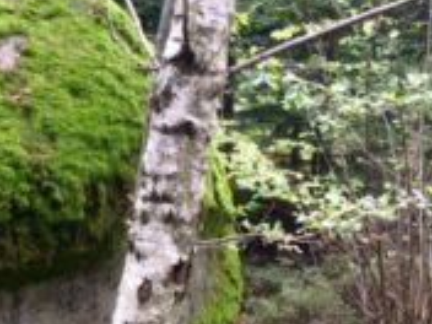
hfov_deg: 28.2
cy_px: 187
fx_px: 824
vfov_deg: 22.2
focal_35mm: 66
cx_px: 39
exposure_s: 1/50
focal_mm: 4.15
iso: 40
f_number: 2.2
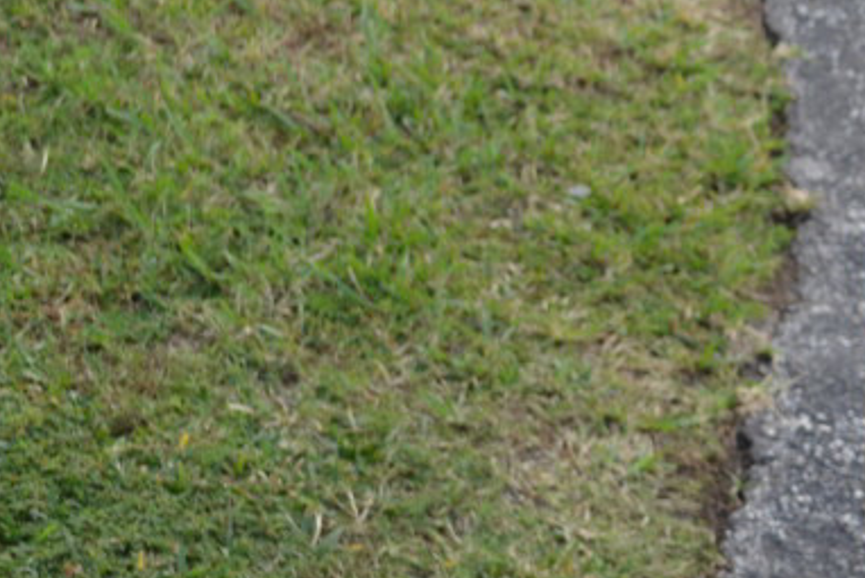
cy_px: 172
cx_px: 1189
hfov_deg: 14.3
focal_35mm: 137
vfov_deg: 10.0
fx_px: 3283
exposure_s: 1/125
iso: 110
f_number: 5.6
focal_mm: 29
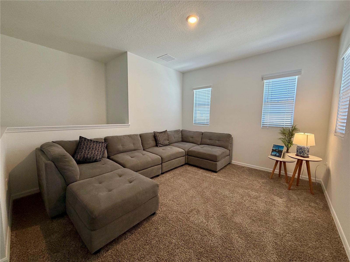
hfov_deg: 102.1
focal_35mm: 14
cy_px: 131
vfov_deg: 85.7
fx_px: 142
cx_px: 175
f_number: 2.2
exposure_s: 1/60
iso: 200
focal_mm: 2.22
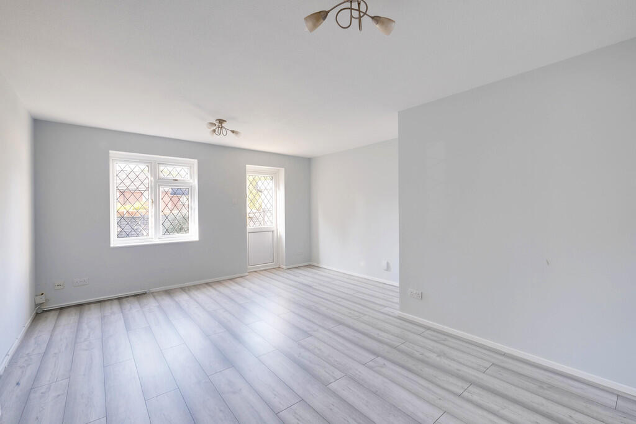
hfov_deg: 100.4
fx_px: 265
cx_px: 318
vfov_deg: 77.3
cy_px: 212
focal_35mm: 15
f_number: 9
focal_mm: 10
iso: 400
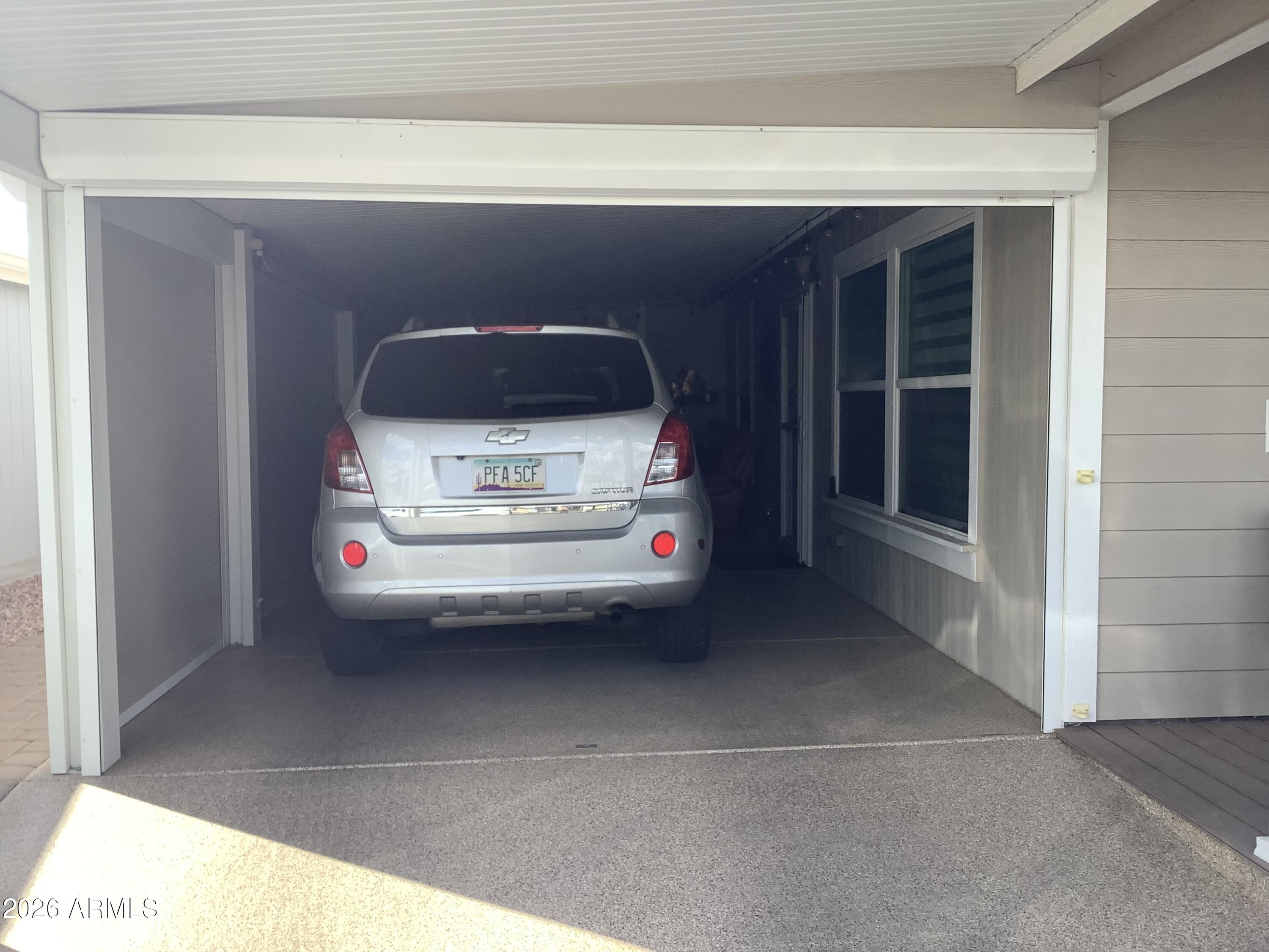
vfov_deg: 45.4
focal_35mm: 31
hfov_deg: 58.4
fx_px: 1136
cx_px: 634
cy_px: 476
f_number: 2.4
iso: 25
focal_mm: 3.3
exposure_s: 1/485
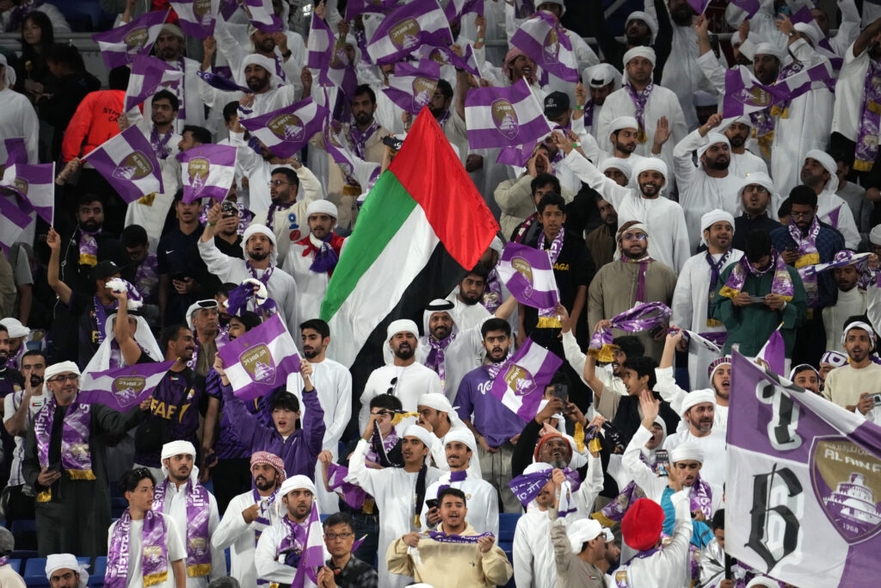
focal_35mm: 600
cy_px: 294
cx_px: 440
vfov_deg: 2.3
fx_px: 14684
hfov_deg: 3.4
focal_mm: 600
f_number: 6.3
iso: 5000
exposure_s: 1/800
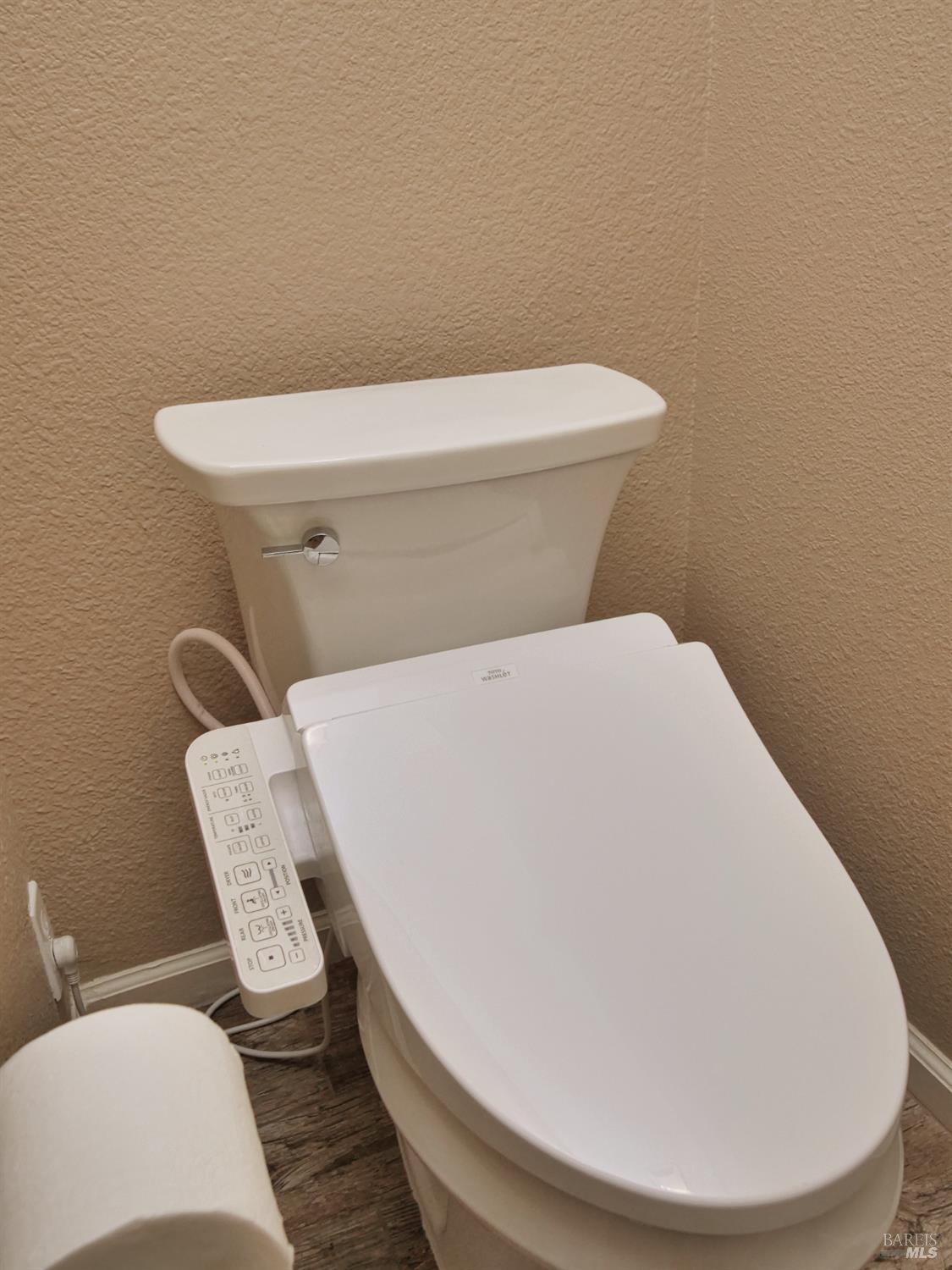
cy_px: 635
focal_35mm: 28
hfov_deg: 49.7
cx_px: 476
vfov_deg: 63.4
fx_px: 1027
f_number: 5
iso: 800
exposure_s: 1/160
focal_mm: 14
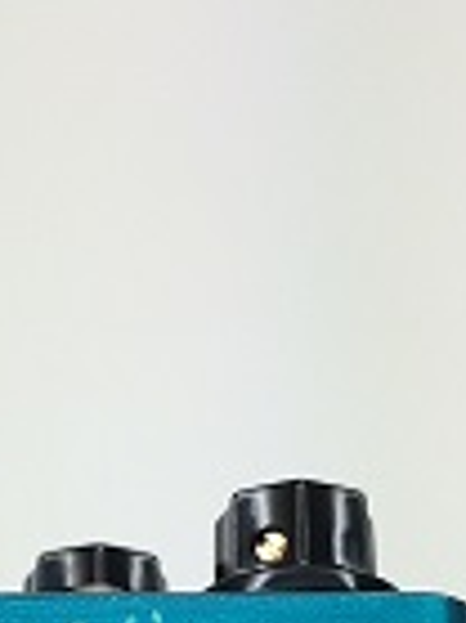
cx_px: 67
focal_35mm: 88
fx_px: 1582
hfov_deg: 16.6
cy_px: 731
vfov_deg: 20.9
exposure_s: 1/120
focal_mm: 4.12
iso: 40
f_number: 2.2
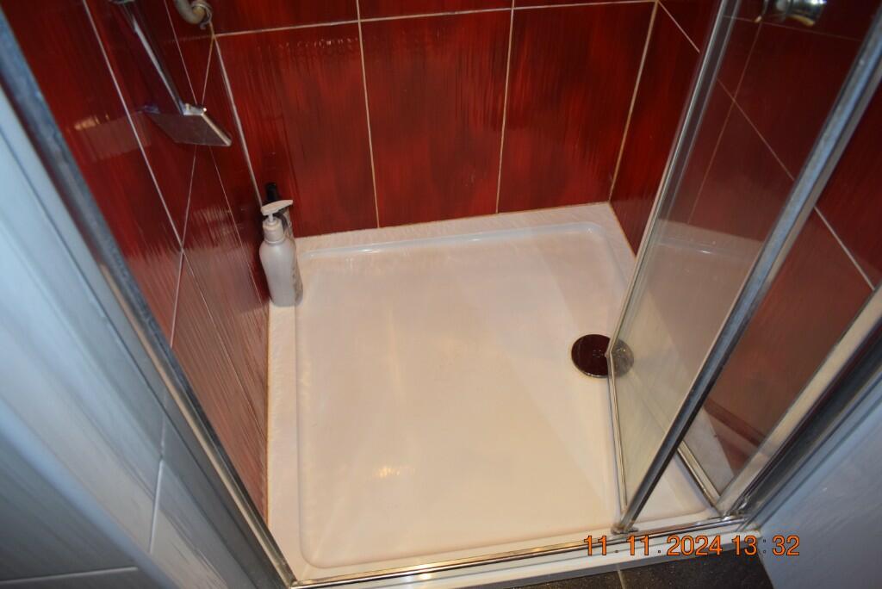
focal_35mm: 27
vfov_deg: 48.0
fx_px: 662
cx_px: 441
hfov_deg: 67.4
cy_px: 294
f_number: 5
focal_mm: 18
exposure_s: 1/100
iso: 720
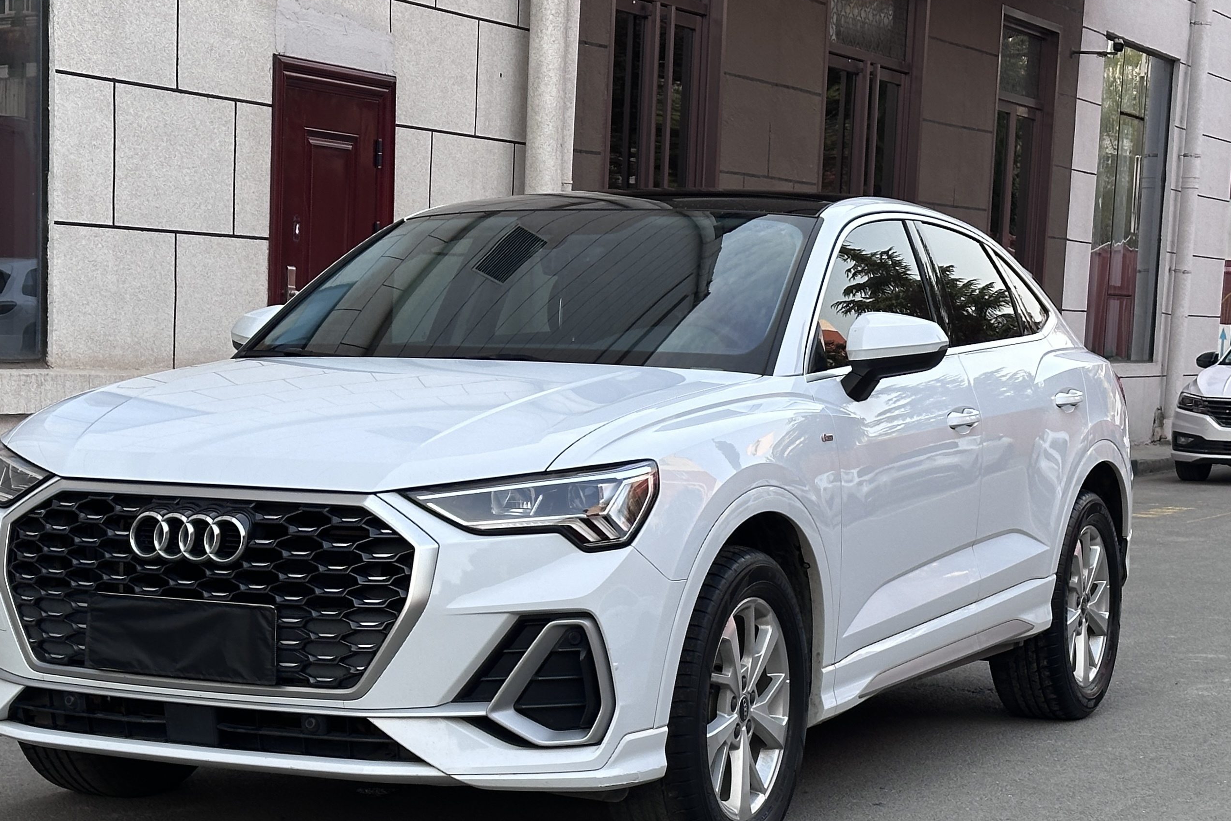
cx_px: 507
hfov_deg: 32.3
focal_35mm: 62
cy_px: 536
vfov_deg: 21.8
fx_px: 2120
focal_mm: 6.86
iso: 64
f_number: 1.78
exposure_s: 1/299
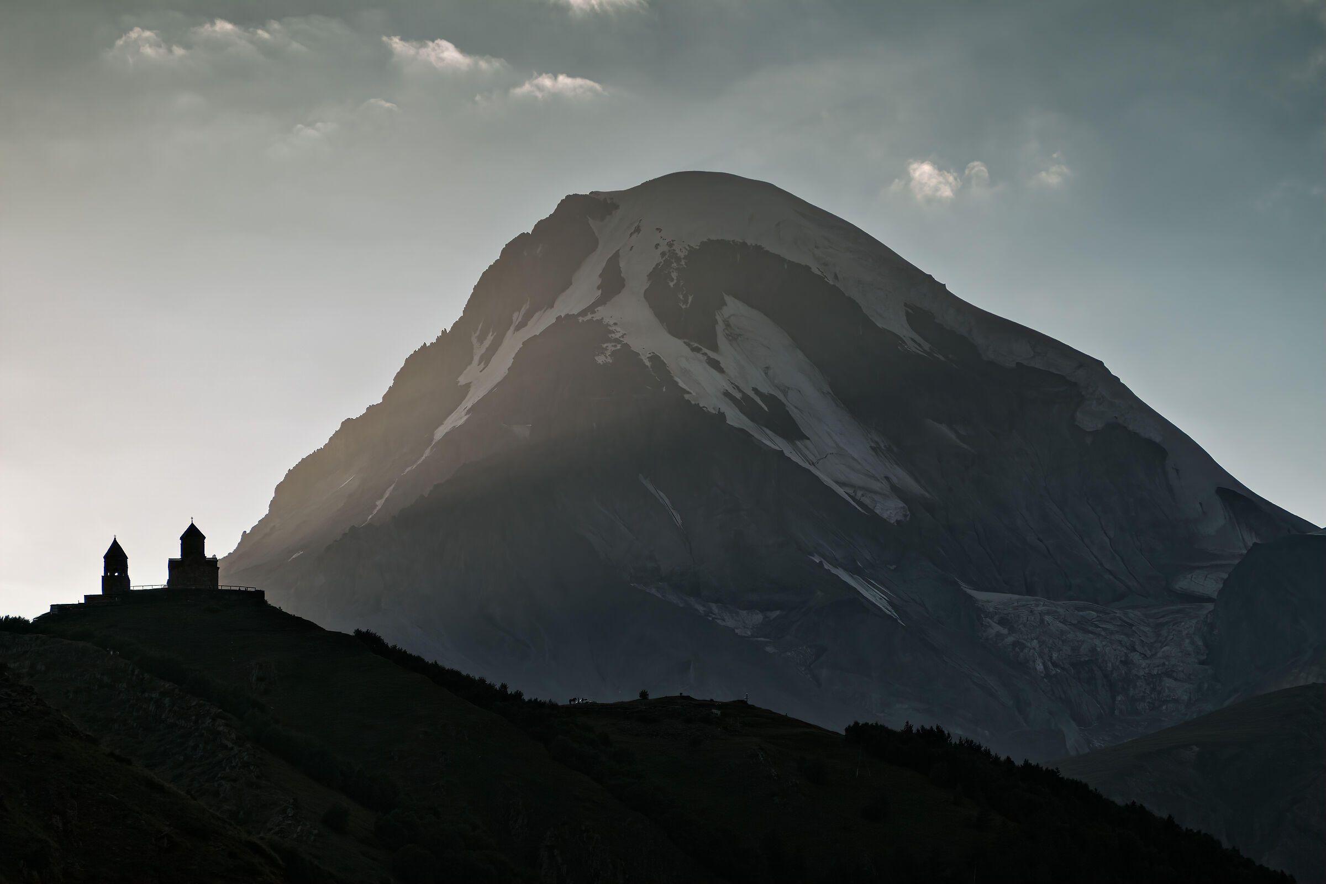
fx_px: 7366
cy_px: 442
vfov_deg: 6.9
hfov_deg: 10.3
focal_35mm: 200
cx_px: 663
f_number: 4.5
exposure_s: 1/400
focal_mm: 72
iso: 64
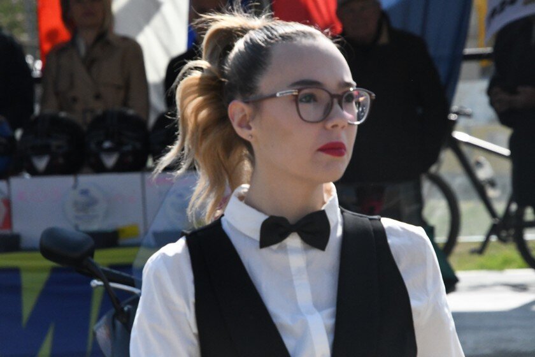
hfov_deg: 7.4
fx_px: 4116
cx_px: 268
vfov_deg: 5.0
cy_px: 178
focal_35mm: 277
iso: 6400
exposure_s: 1/8000
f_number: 11
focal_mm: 185
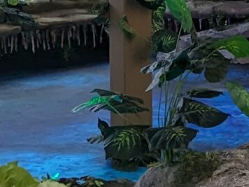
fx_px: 827
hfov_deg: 17.1
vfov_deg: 12.4
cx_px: 145
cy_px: -64
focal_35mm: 115
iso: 49
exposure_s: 1/239
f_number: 2.2
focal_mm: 2.35
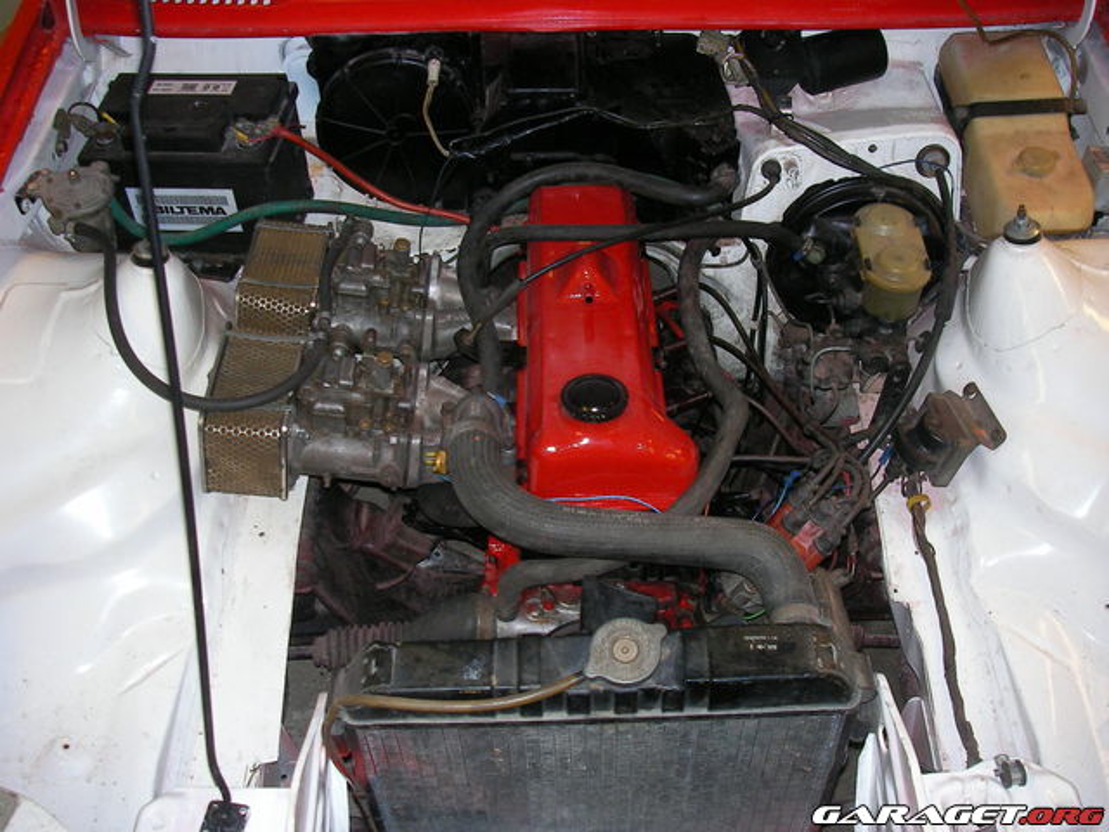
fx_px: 1217
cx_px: 554
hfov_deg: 49.0
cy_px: 416
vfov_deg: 37.7
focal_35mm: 38
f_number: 3.3
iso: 100
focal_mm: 6.3
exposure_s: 1/30
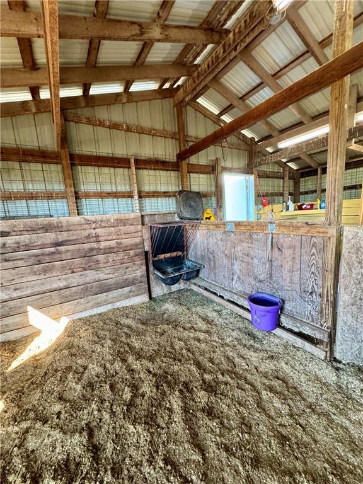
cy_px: 242
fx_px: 196
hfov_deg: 85.7
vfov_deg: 102.1
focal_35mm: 14
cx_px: 182
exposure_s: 1/87
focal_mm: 2.22
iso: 320
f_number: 2.2
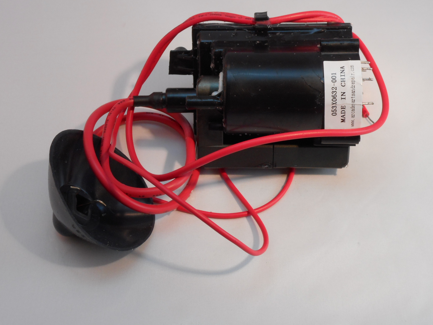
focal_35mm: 71
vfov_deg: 20.7
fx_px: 888
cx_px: 241
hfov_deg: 27.4
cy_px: 162
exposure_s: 1/30
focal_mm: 10.5
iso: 160
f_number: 5.1
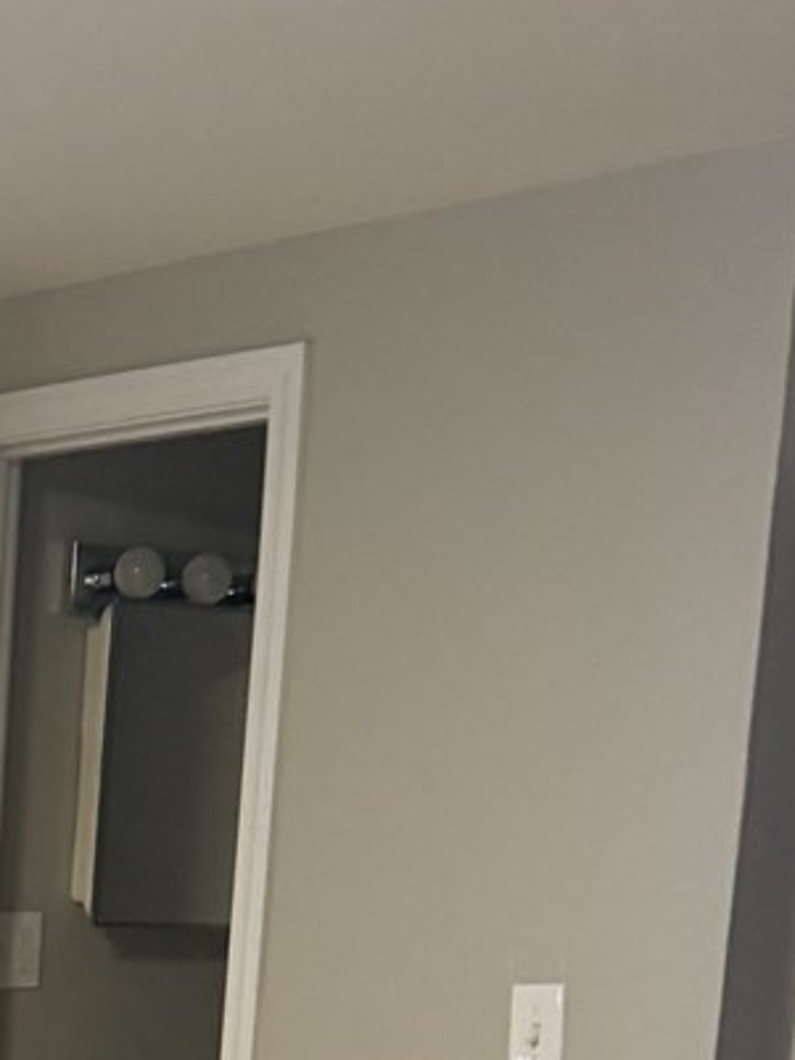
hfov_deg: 15.2
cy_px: 1441
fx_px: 2816
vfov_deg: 19.4
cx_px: -275
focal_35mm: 92
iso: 320
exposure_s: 1/60
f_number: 1.78
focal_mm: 6.76
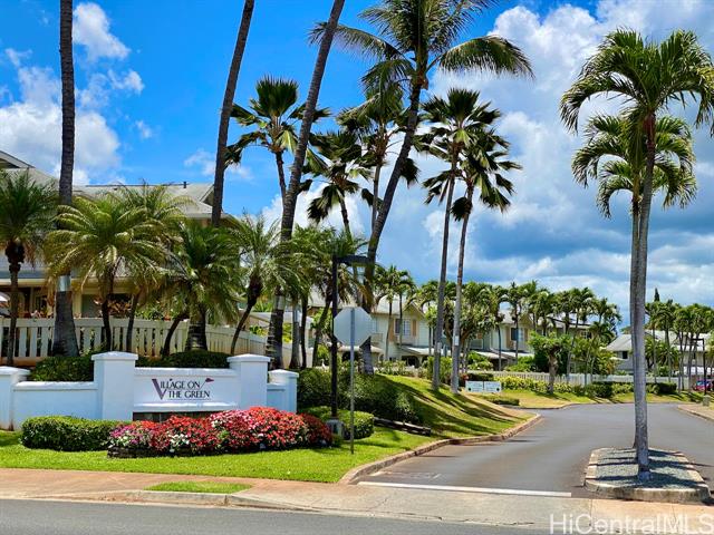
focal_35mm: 52
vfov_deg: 28.0
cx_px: 357
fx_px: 1073
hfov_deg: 36.8
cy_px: 268
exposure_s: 1/1996
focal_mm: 6
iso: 20
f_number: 2
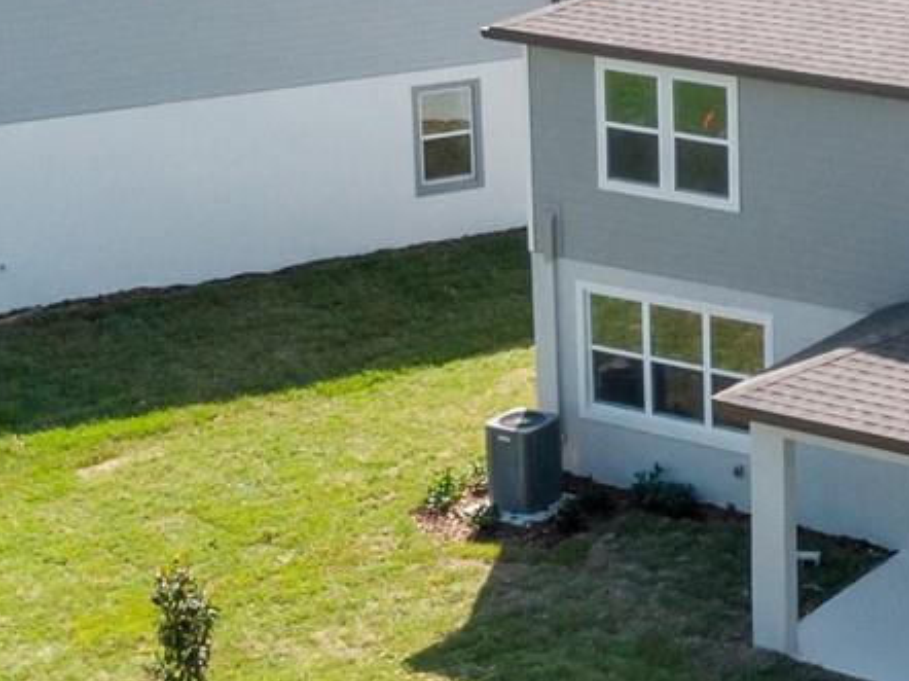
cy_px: 22
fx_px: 2756
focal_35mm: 105
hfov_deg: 17.7
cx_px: 1119
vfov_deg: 13.9
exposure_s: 1/1250
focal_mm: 5
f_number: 3
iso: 200
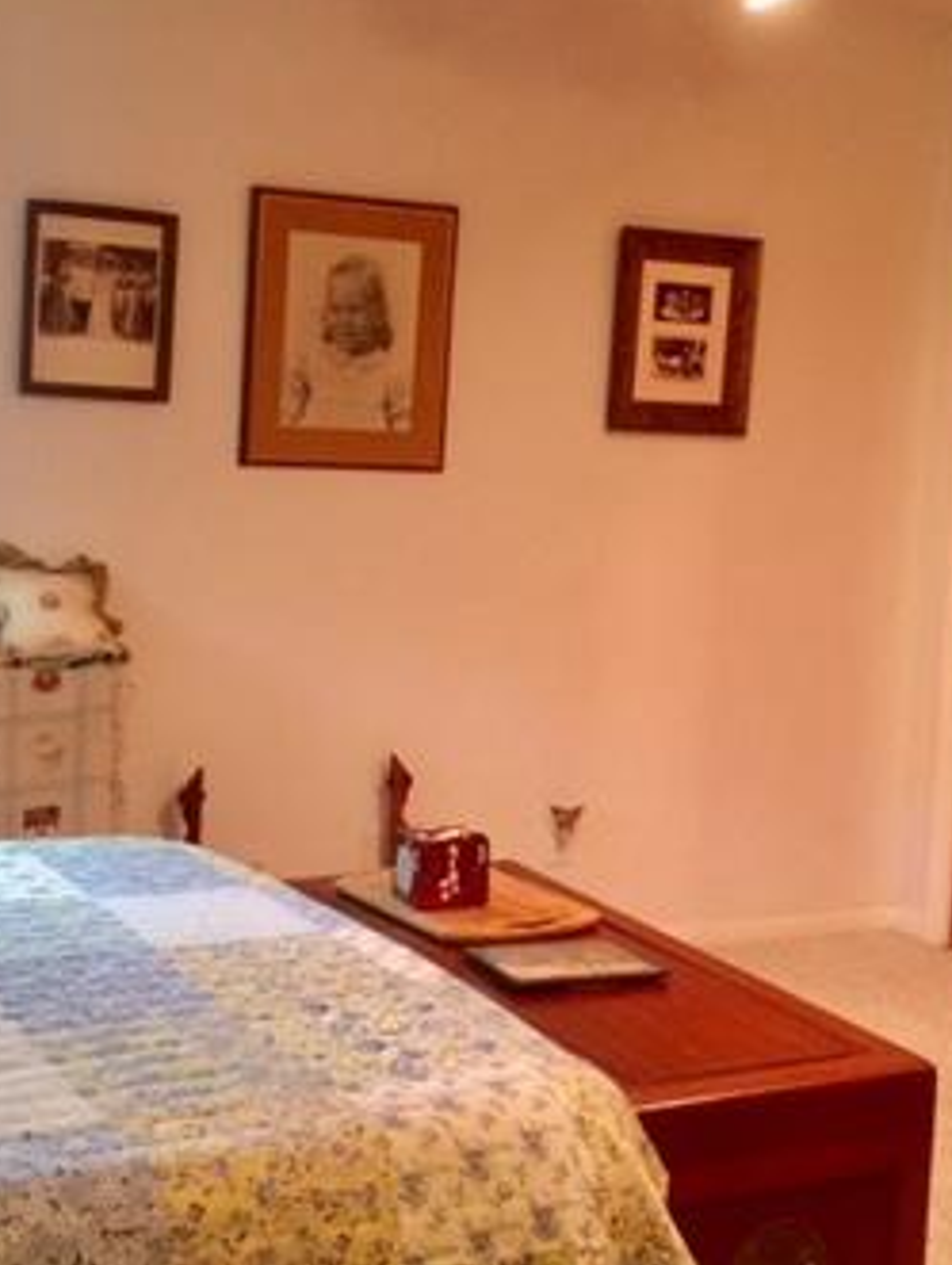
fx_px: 2050
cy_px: 566
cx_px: 520
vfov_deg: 34.3
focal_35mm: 56
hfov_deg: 26.1
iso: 80
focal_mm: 4.15
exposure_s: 1/4
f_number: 2.2
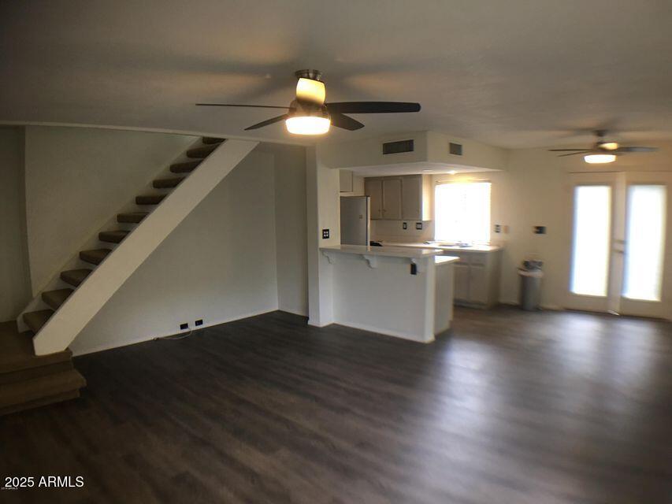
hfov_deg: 61.7
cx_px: 336
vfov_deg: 48.2
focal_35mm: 29
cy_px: 252
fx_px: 563
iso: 50
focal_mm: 4.15
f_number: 2.2
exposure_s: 1/15
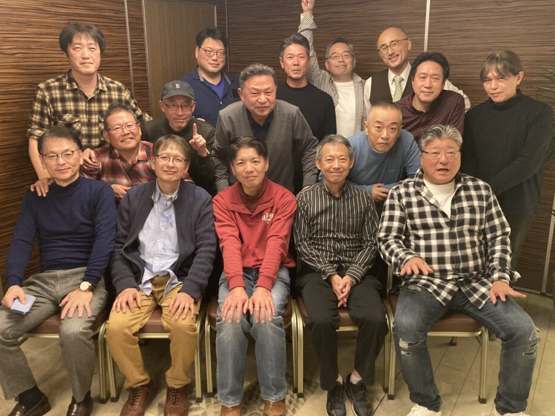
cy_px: 195
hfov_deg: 58.3
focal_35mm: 31
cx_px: 286
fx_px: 497
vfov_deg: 45.4
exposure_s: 1/33
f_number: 1.8
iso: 400
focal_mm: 3.99
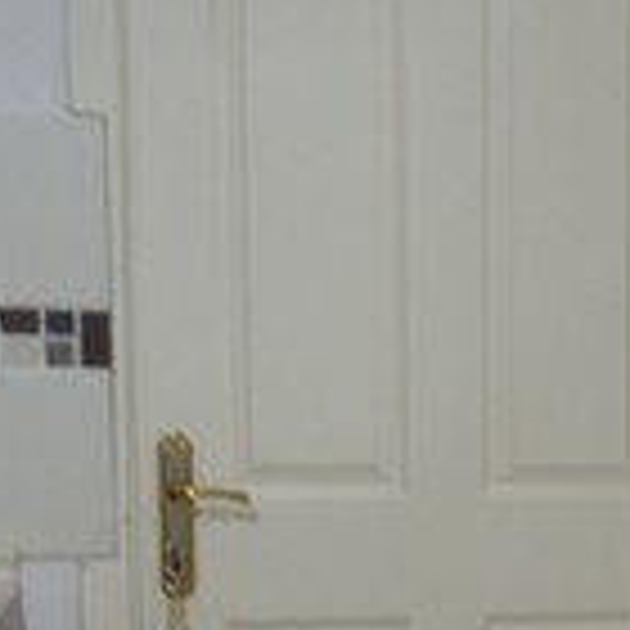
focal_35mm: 93
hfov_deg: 15.9
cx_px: 1125
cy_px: 580
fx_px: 1915
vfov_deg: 18.3
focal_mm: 10
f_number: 3.5
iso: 900
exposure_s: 1/30
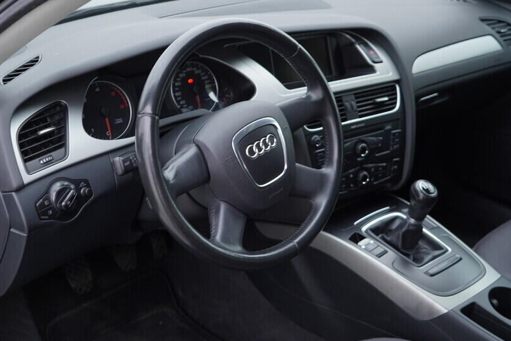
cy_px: 164
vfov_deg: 29.3
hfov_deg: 42.7
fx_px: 653
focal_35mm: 46
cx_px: 238
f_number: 2.8
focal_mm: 24
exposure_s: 1/40
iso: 125
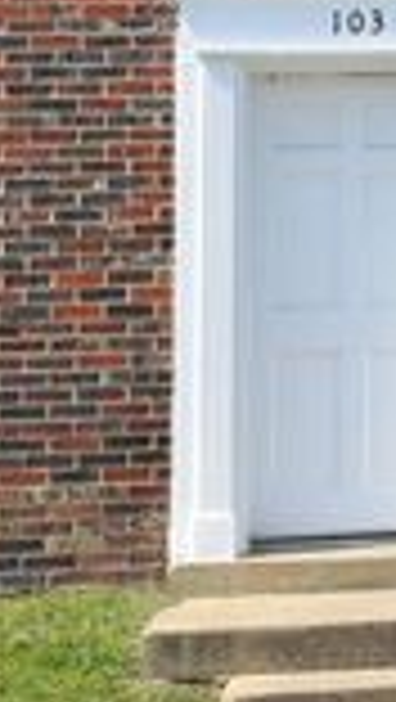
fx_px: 2254
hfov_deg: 9.6
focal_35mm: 121
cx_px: 670
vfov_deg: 17.3
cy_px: -7
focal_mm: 24
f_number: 9
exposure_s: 1/320
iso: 200
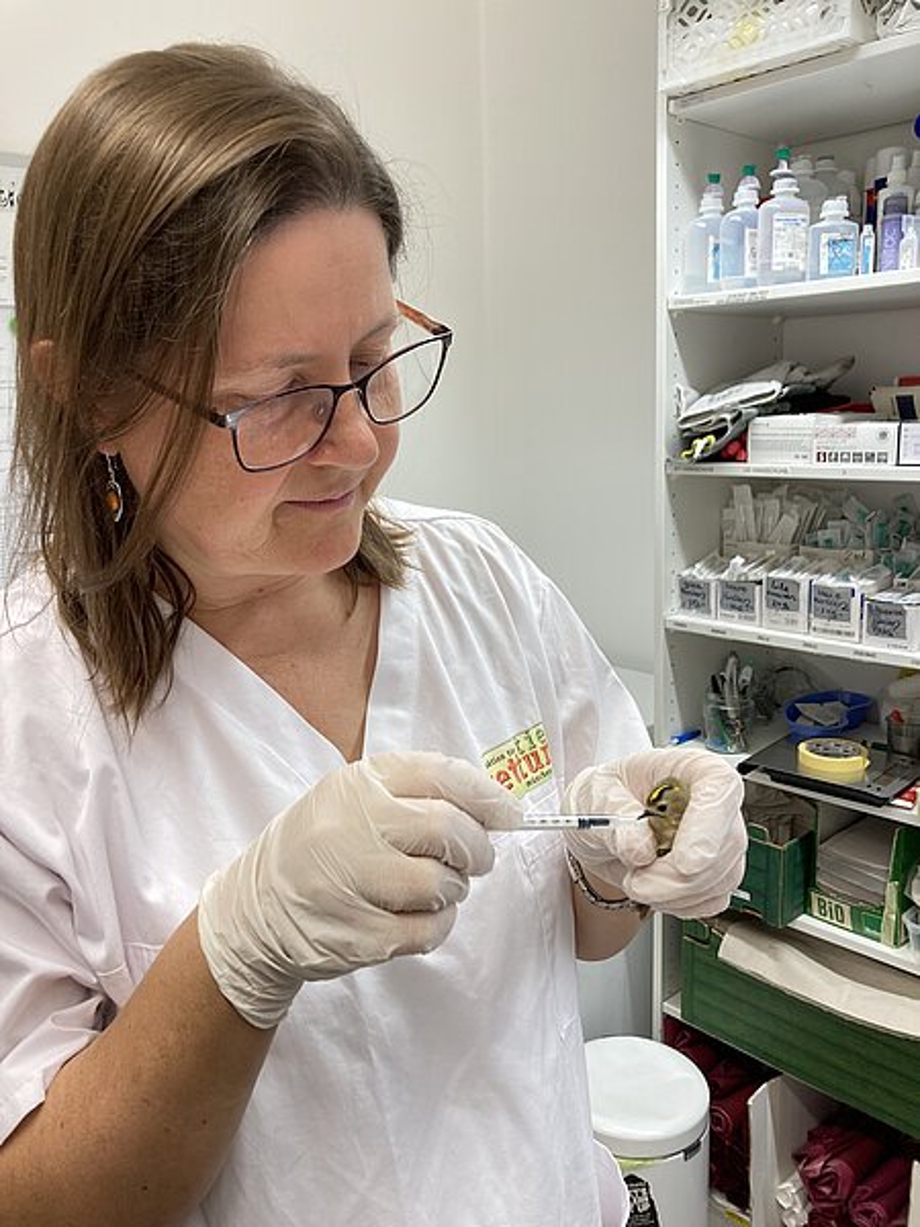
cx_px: 460
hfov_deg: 49.7
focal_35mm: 28
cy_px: 614
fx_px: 992
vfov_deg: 63.4
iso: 50
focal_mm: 3.99
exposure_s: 1/50
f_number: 1.8
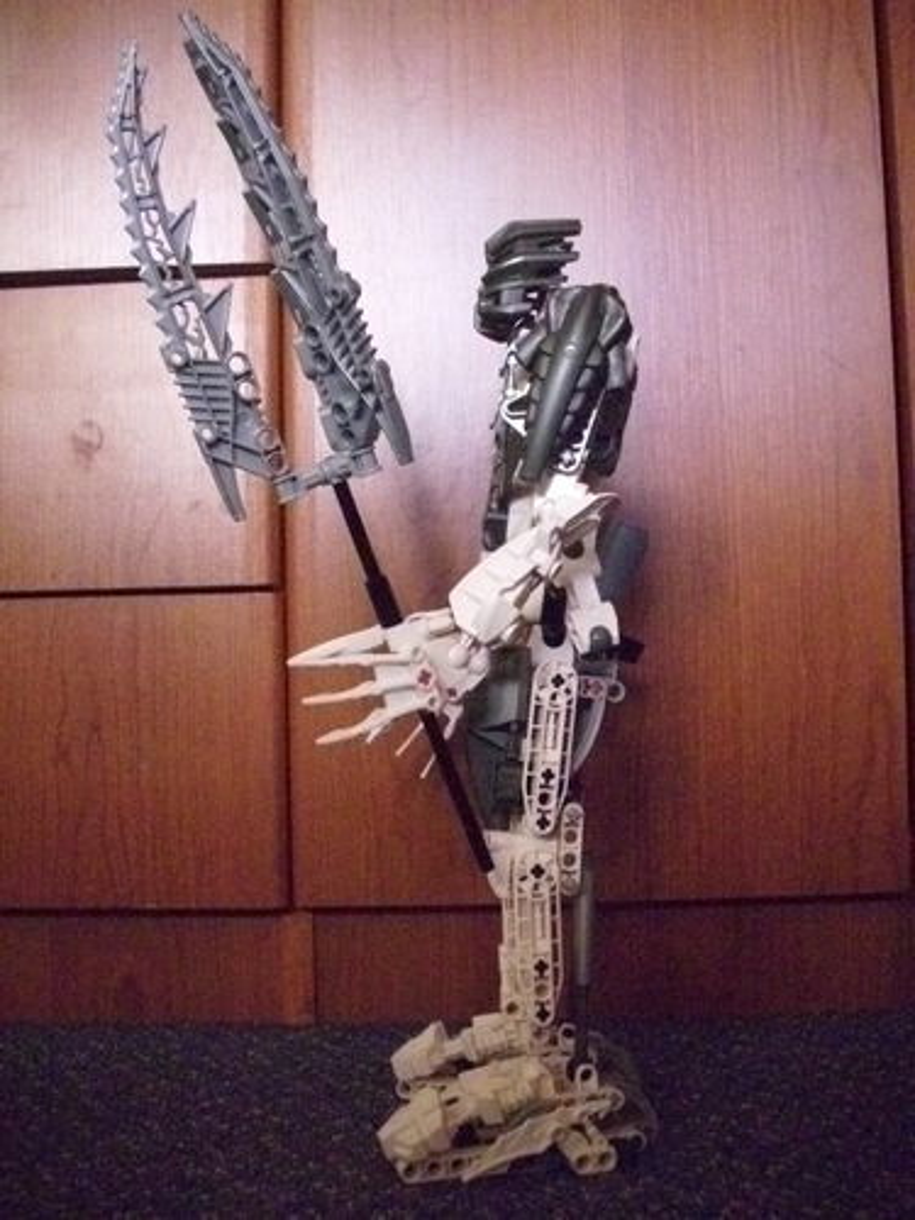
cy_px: 610
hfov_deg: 45.4
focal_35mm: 31
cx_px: 458
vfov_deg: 58.4
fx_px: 1093
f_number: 2.8
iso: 1600
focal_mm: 6.2
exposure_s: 1/60
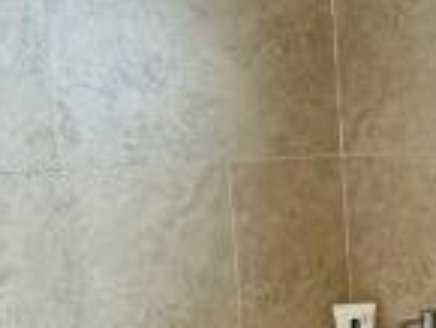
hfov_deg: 17.8
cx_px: 646
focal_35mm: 99
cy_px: 328
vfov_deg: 14.7
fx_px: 1248
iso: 64
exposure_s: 1/100
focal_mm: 2.22
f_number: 2.2
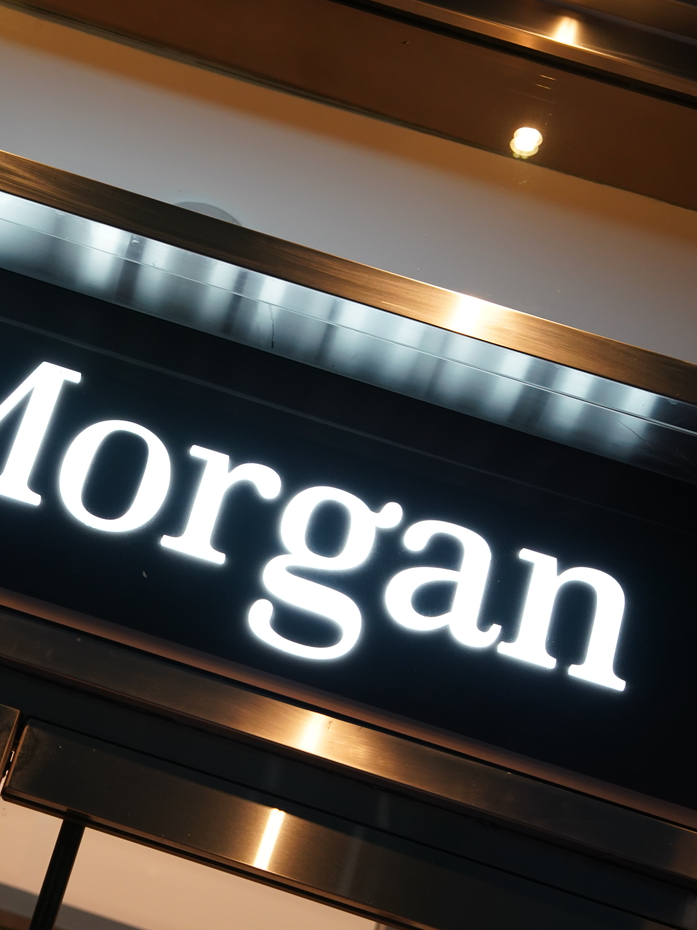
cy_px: 466
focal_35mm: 87
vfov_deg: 22.5
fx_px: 2336
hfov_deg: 16.8
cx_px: 128
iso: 1600
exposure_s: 1/60
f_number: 2.8
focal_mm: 60
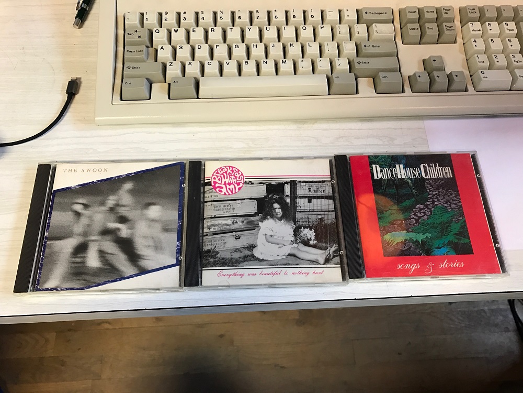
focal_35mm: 28
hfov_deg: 63.4
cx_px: 262
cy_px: 196
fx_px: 423
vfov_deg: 49.7
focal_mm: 3.99
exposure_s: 1/20
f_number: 1.8
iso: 40
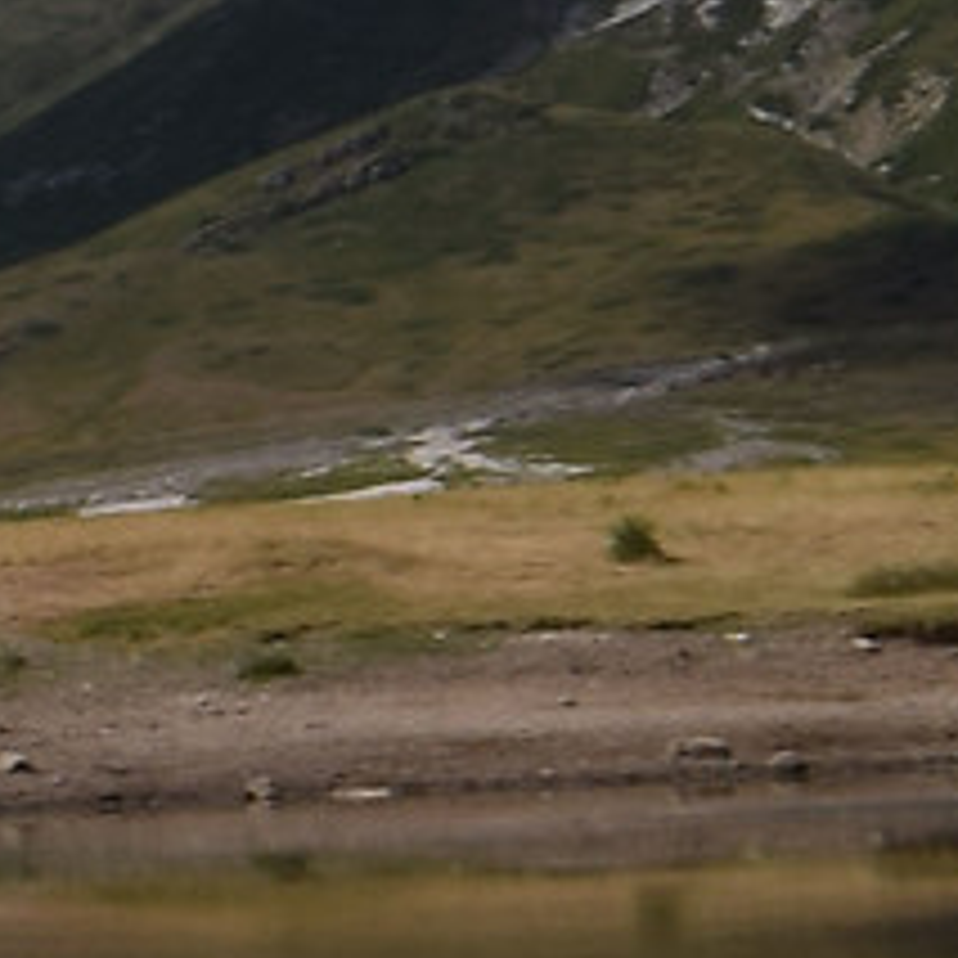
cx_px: -1529
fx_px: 4940
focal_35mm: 158
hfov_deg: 9.5
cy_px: 463
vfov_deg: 11.1
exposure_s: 1/60
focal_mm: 11
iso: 100
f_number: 14
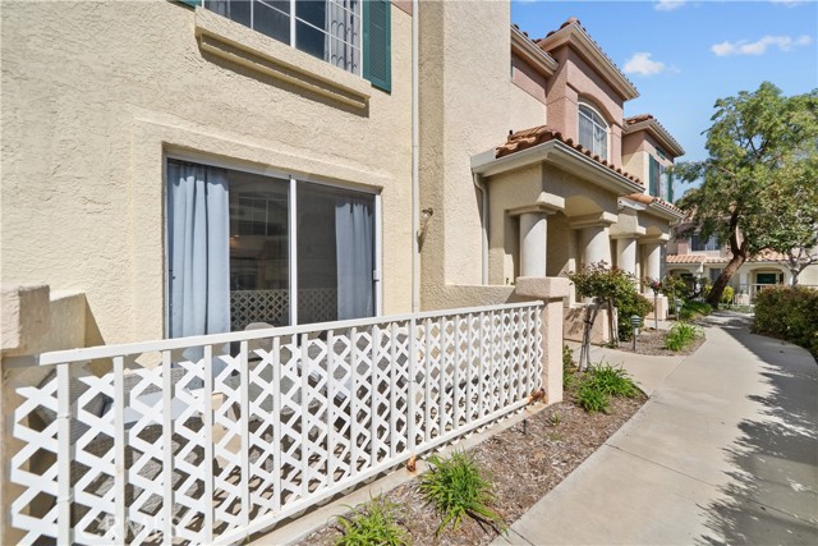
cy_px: 273
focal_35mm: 13
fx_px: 295
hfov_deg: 108.3
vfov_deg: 85.5
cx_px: 409
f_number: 9
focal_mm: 13
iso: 200
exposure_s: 1/320
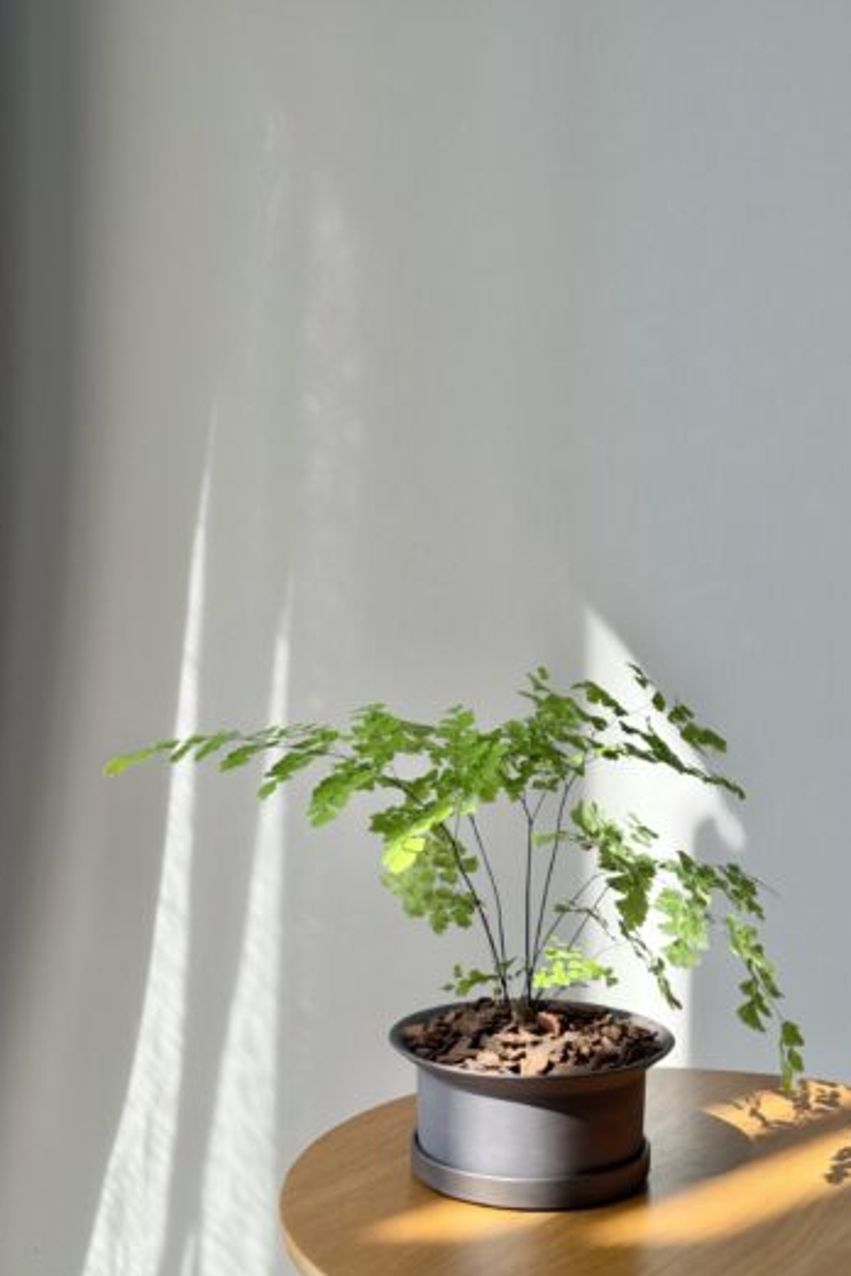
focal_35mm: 51
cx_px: 472
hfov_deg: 26.5
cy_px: 647
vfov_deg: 38.9
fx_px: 1808
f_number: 1.78
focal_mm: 6.76
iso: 64
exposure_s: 1/477
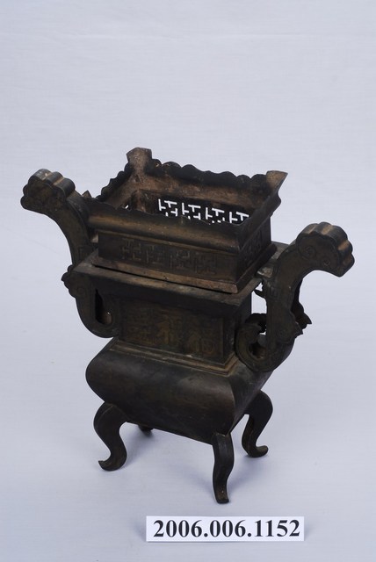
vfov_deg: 22.6
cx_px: 188
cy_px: 281
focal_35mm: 90
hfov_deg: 15.2
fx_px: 1407
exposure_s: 1/100
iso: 100
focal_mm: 60
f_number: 22
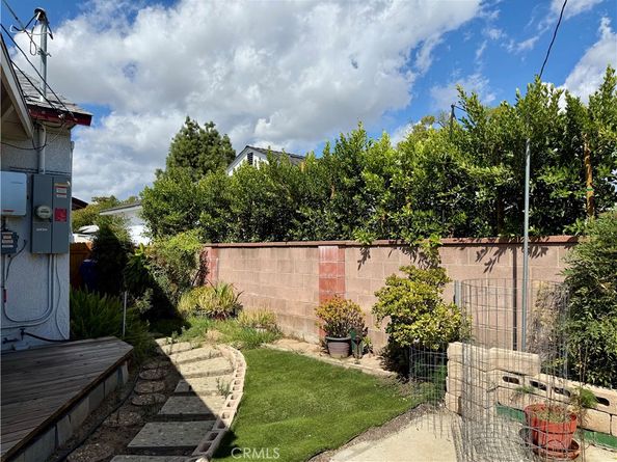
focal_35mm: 24
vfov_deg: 56.8
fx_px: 428
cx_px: 308
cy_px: 231
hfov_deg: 71.6
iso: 80
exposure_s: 1/6173
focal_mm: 6.76
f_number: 1.78
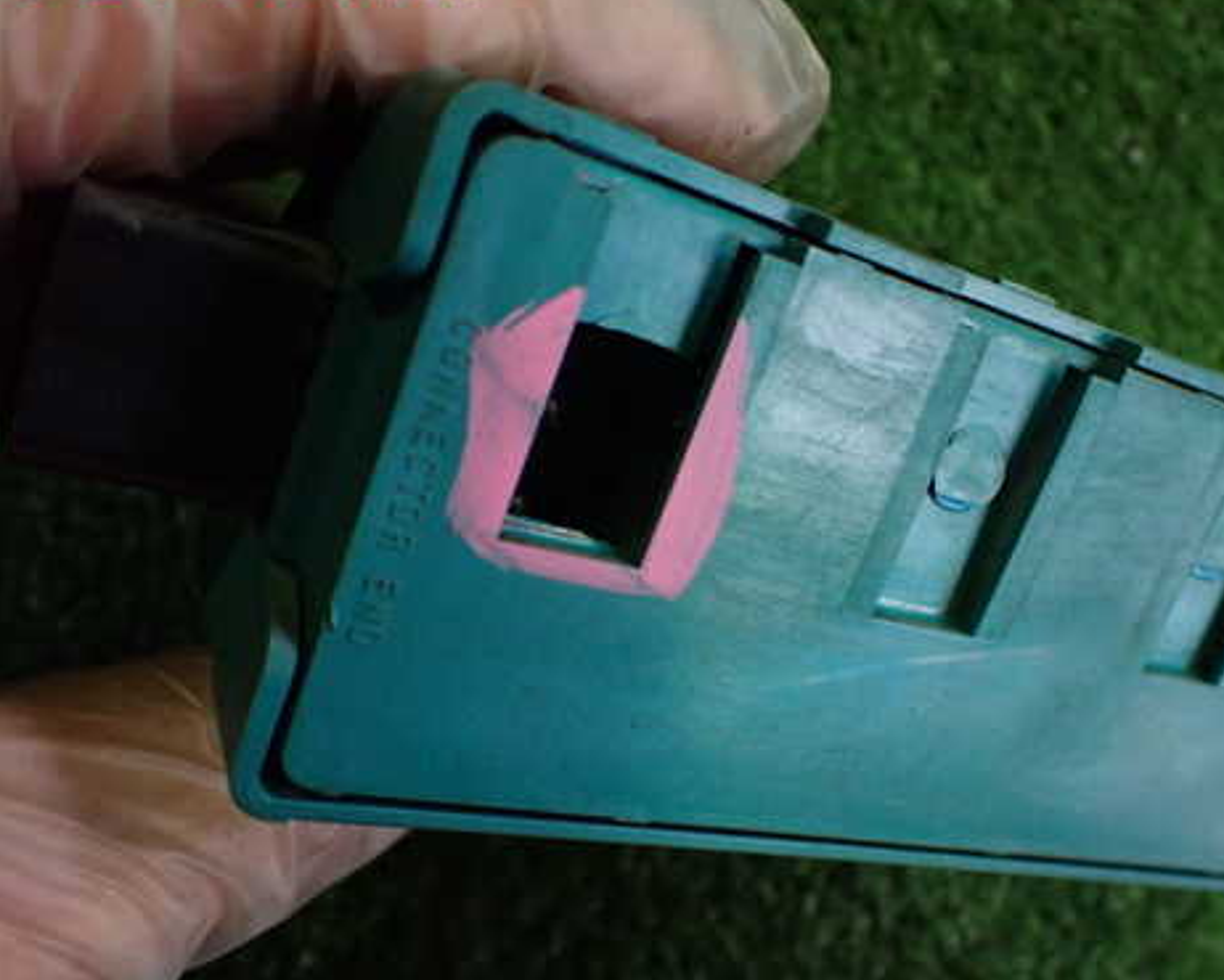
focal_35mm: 38
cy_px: 540
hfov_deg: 47.3
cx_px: 790
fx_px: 1377
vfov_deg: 39.1
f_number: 2.3
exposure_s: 1/125
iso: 640
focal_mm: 5.4
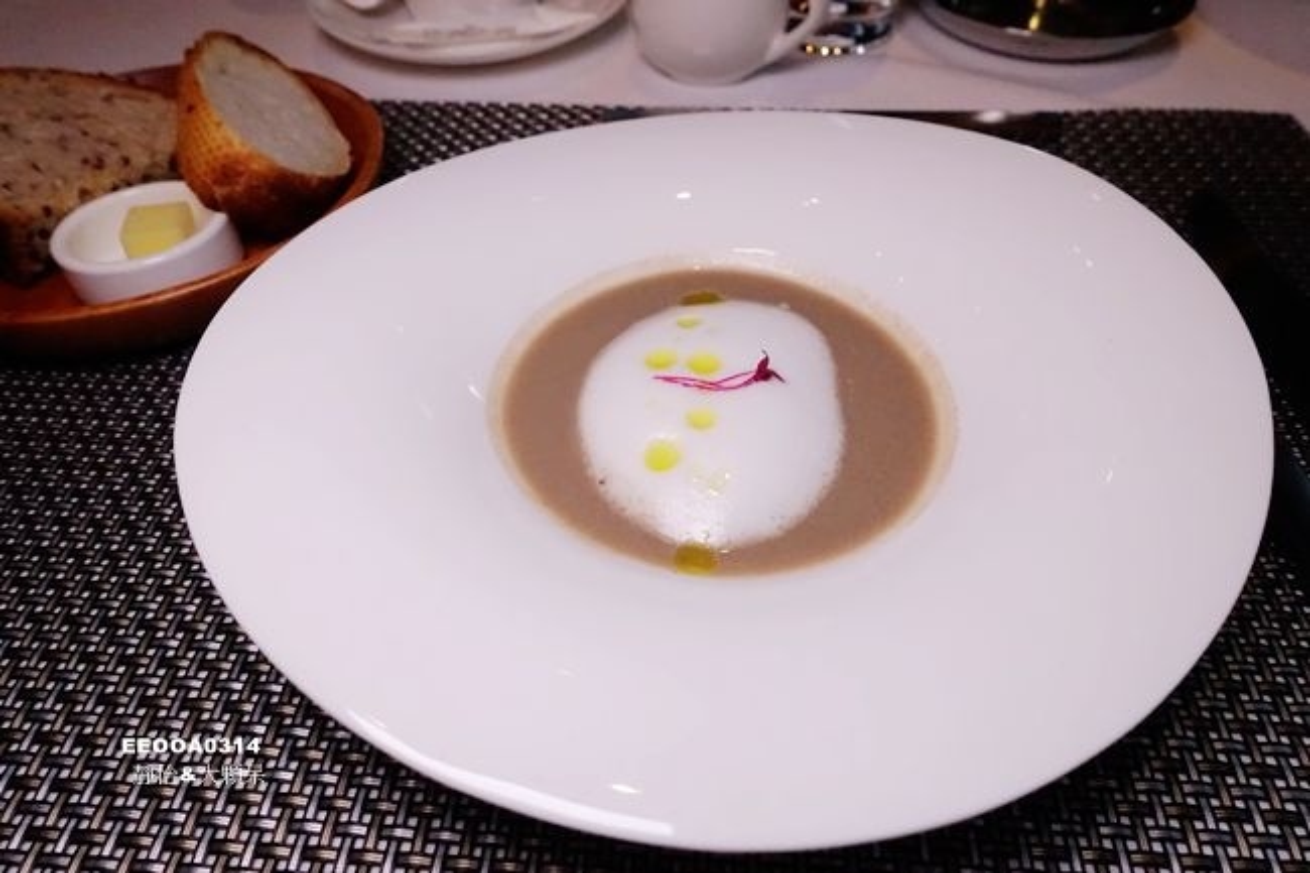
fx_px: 873
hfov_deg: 73.8
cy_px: 436
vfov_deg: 53.1
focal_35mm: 24
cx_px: 655
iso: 3200
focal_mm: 8.8
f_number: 4
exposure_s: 1/320
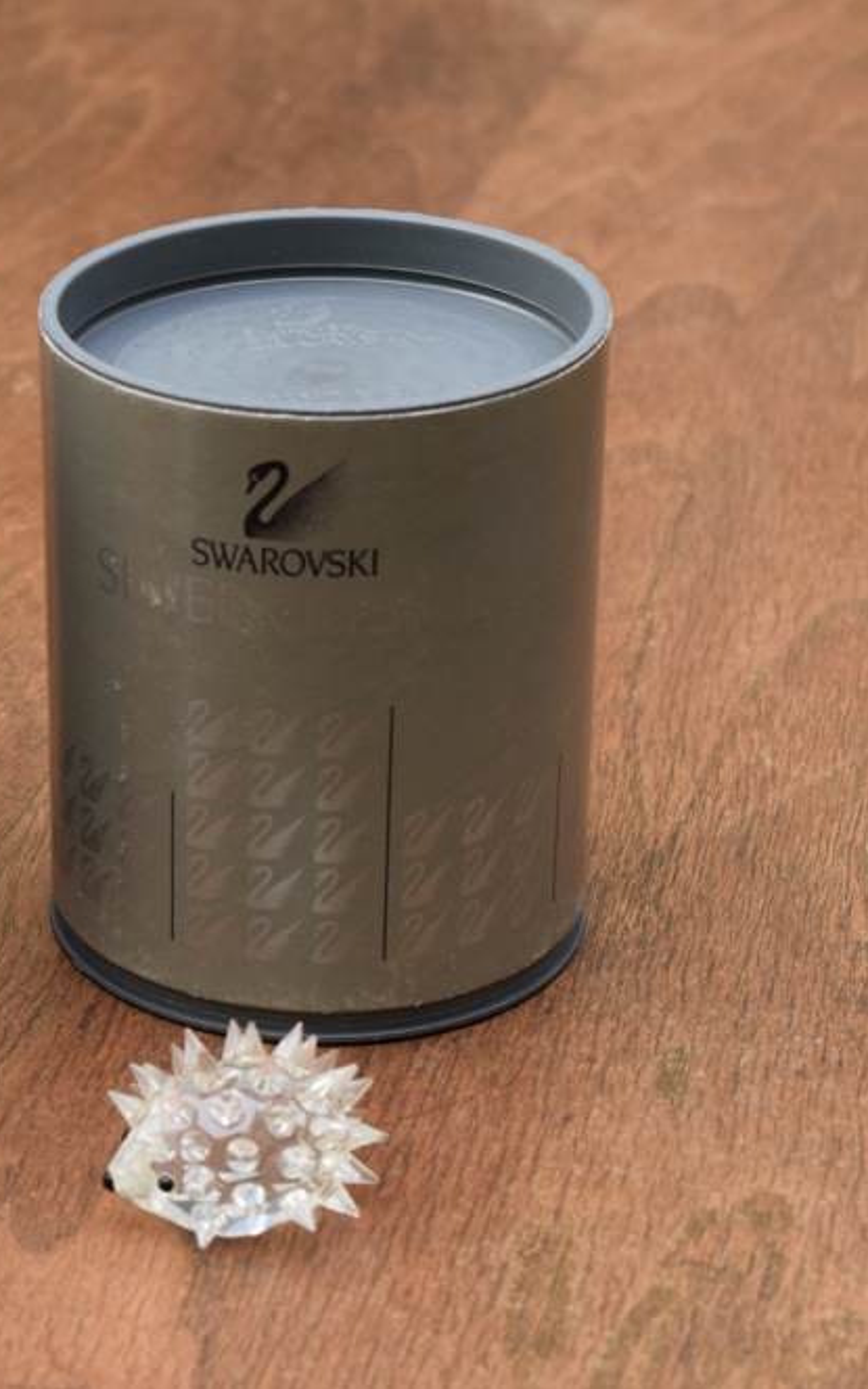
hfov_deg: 12.1
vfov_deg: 19.6
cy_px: 693
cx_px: -121
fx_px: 4012
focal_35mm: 106
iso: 800
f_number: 8
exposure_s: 1/60
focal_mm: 46
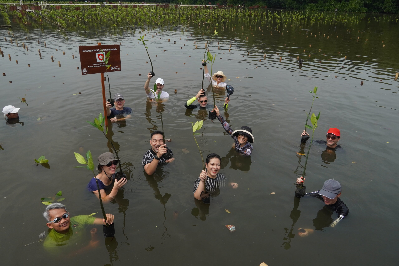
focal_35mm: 27
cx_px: 200
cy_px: 133
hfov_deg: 67.4
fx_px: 299
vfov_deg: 47.9
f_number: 11
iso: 400
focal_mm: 18
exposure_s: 1/640
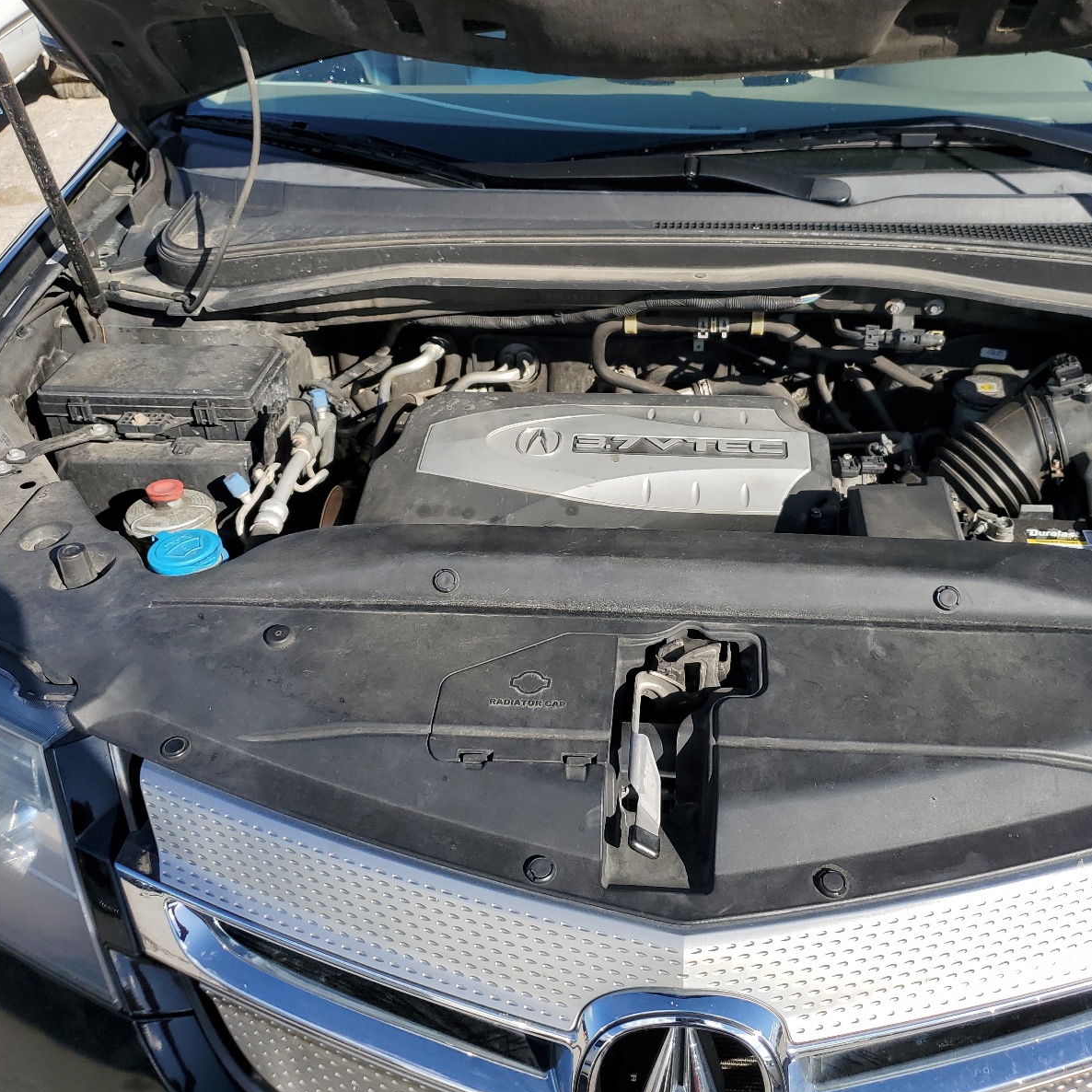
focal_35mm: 31
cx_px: 627
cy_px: 542
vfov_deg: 52.5
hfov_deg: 52.3
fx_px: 1106
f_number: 1.5
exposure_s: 1/2000
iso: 50
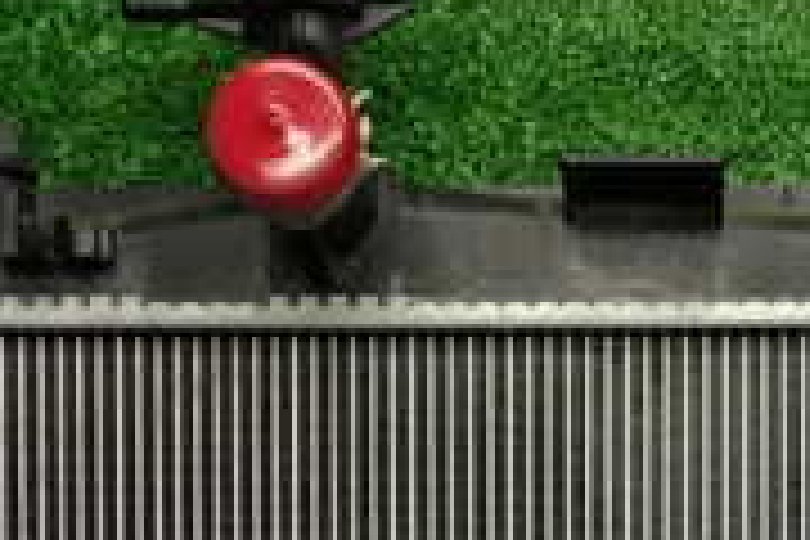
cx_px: 684
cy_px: 774
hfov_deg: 19.4
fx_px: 2340
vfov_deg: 12.6
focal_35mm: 104
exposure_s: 1/60
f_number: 2.3
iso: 160
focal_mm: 5.4
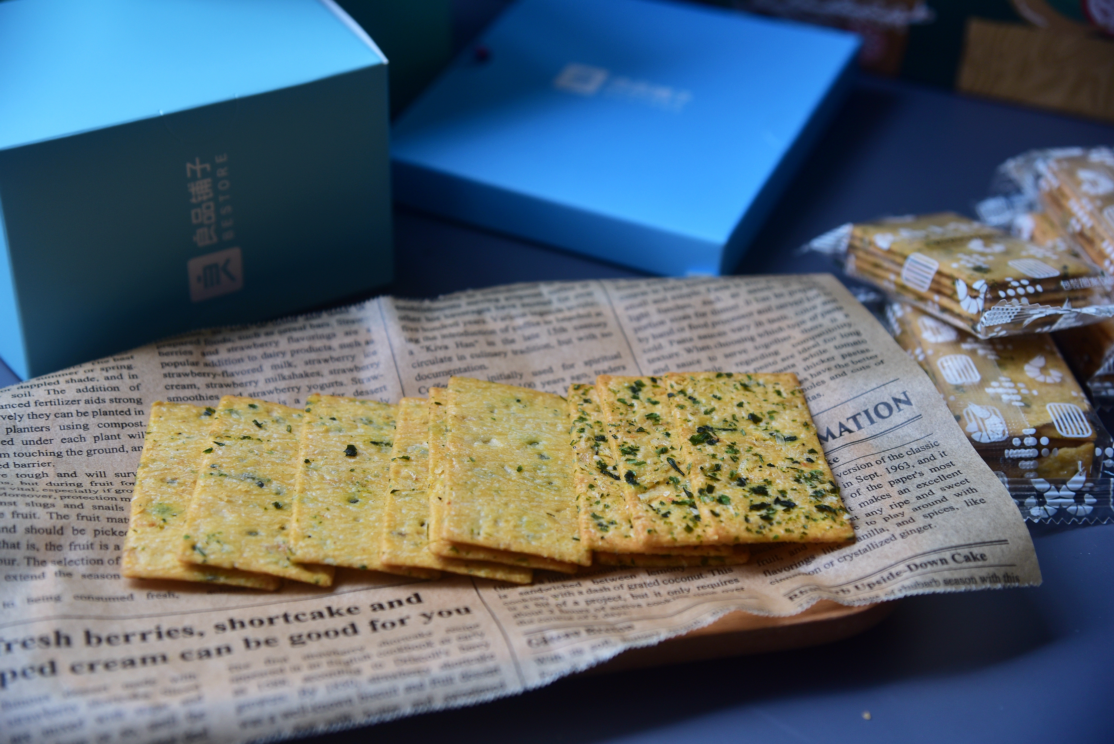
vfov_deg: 19.5
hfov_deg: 28.8
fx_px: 2167
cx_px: 557
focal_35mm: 70
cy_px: 372
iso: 400
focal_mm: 70
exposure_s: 1/160
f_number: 4.5
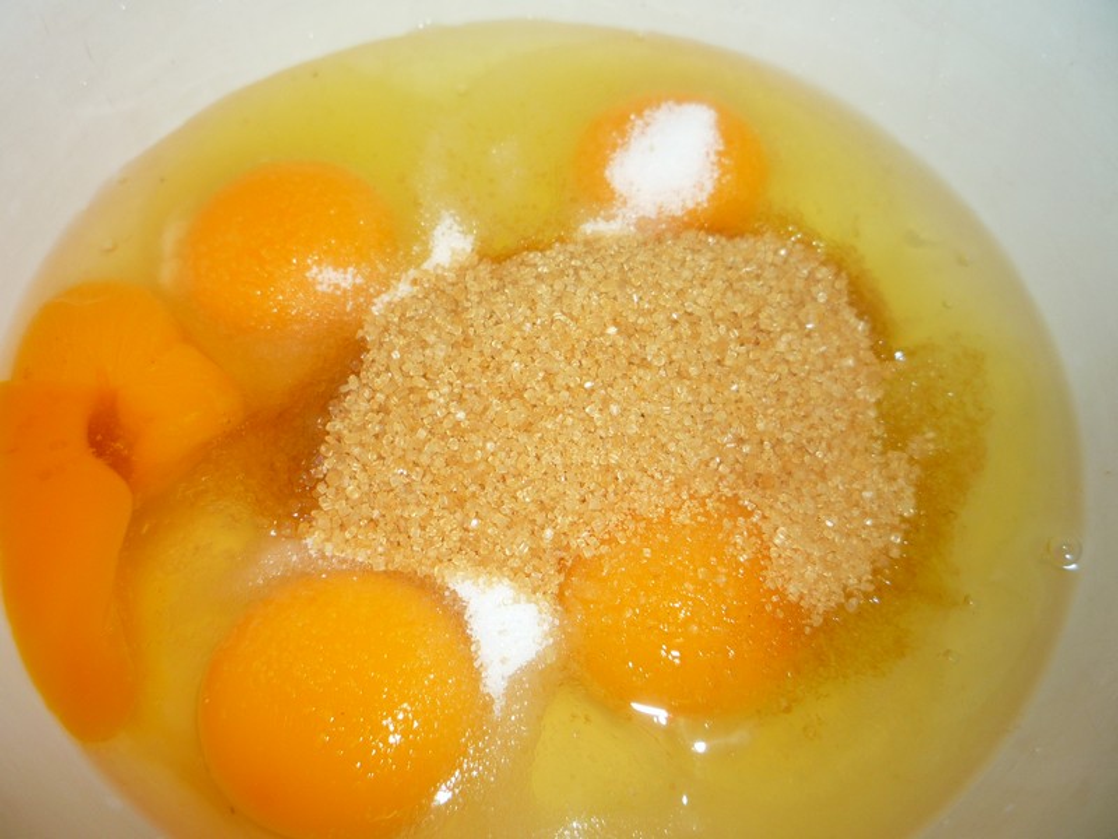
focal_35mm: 30
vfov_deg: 46.8
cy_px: 420
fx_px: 969
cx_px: 559
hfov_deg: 60.0
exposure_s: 1/30
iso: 100
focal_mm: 5.2
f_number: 3.3
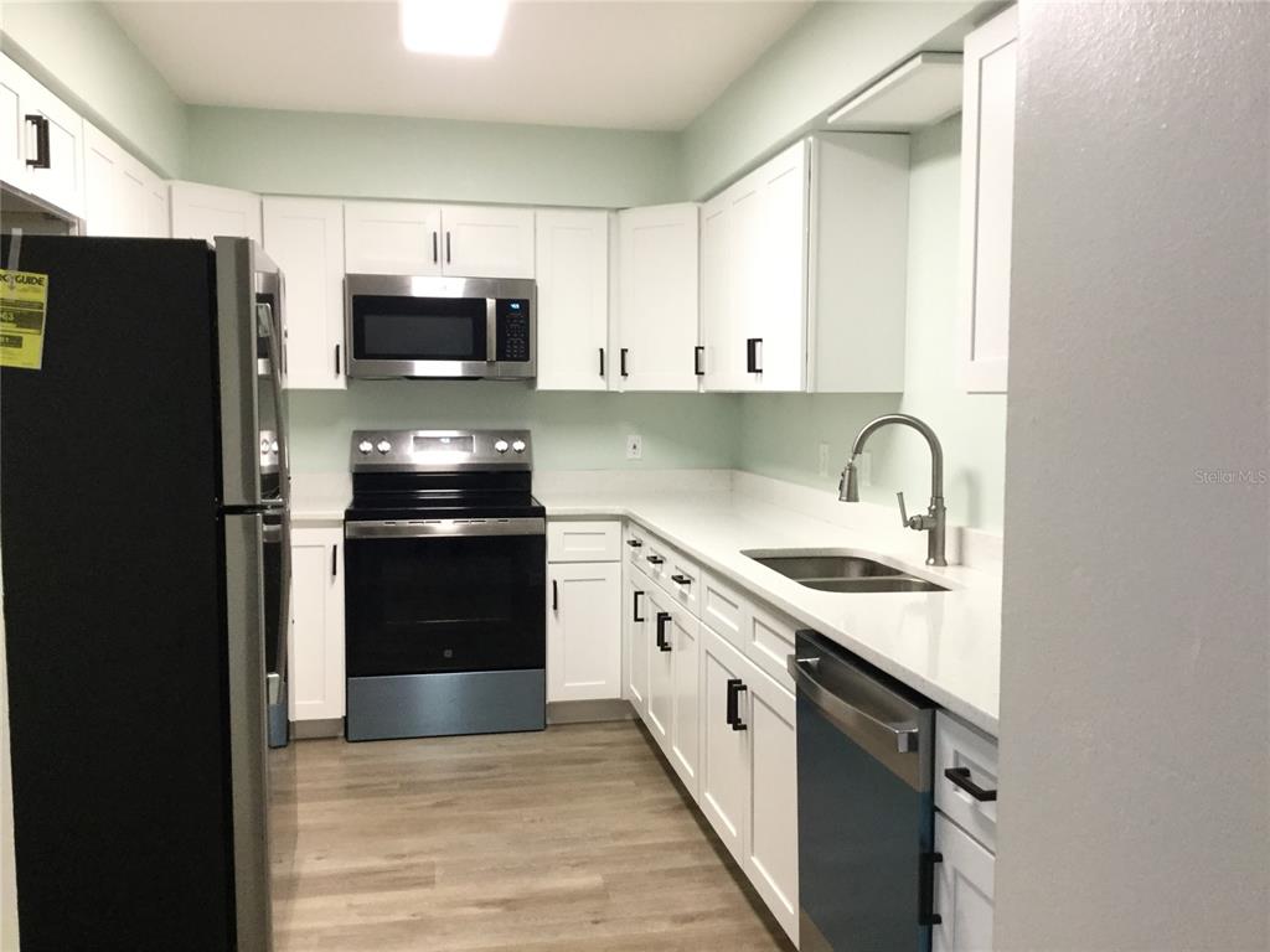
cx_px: 635
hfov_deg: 58.4
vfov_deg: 45.4
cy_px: 476
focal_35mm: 31
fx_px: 1137
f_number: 2.4
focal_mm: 3.3
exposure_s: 1/30
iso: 80
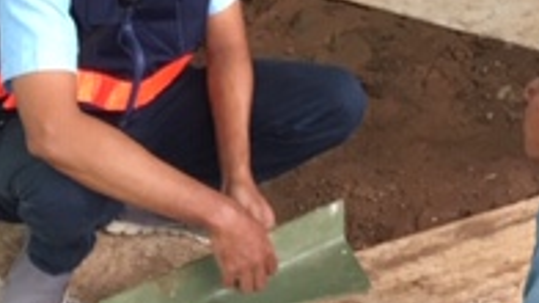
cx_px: 715
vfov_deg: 11.4
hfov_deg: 19.1
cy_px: -96
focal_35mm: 103
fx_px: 1471
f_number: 2.2
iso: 25
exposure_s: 1/33
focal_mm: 4.15
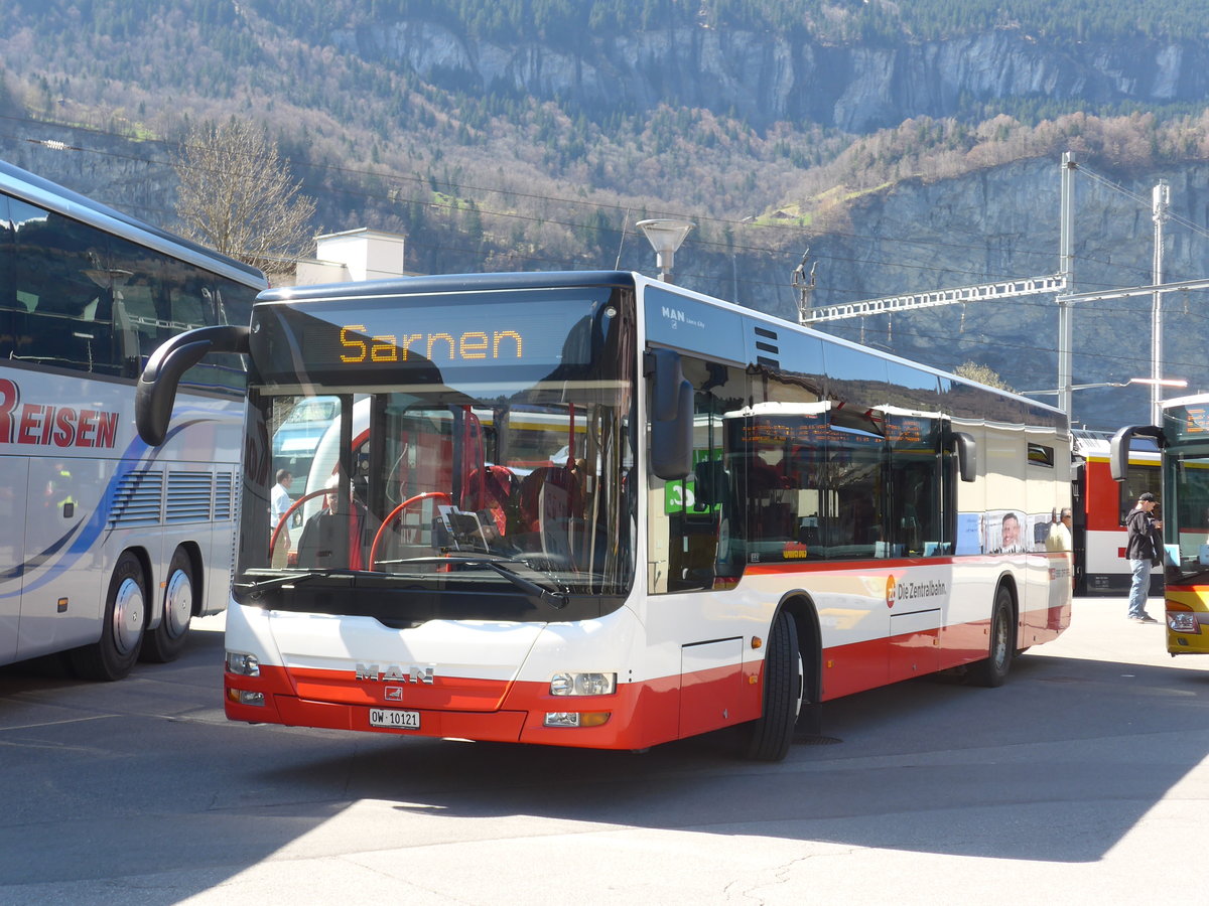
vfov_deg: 28.0
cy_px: 453
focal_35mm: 52
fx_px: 1816
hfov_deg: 36.8
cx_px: 604
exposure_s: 1/250
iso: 80
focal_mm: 10.7
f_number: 3.3
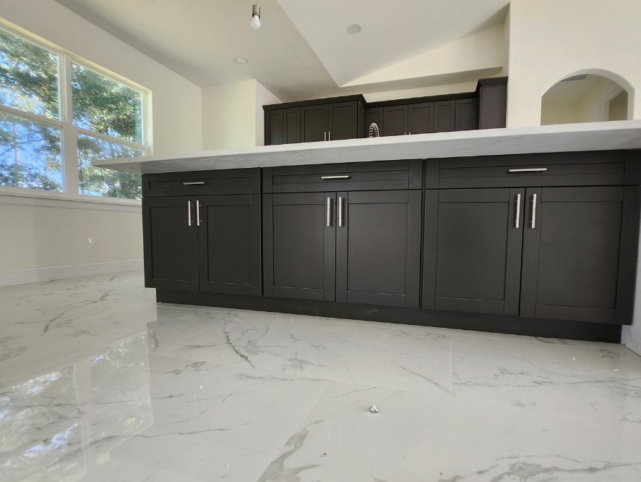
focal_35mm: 15
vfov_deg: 81.7
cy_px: 251
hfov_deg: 97.5
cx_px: 365
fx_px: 278
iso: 64
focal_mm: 1.7
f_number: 2.2
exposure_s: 1/60
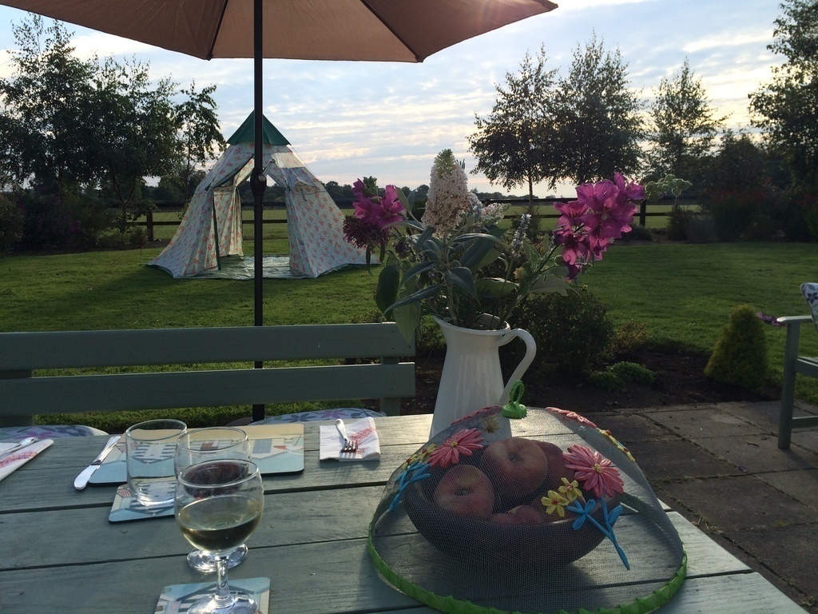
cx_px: 409
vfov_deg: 46.8
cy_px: 307
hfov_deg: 60.0
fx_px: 709
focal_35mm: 30
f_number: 2.2
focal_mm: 4.12
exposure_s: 1/1325
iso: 32
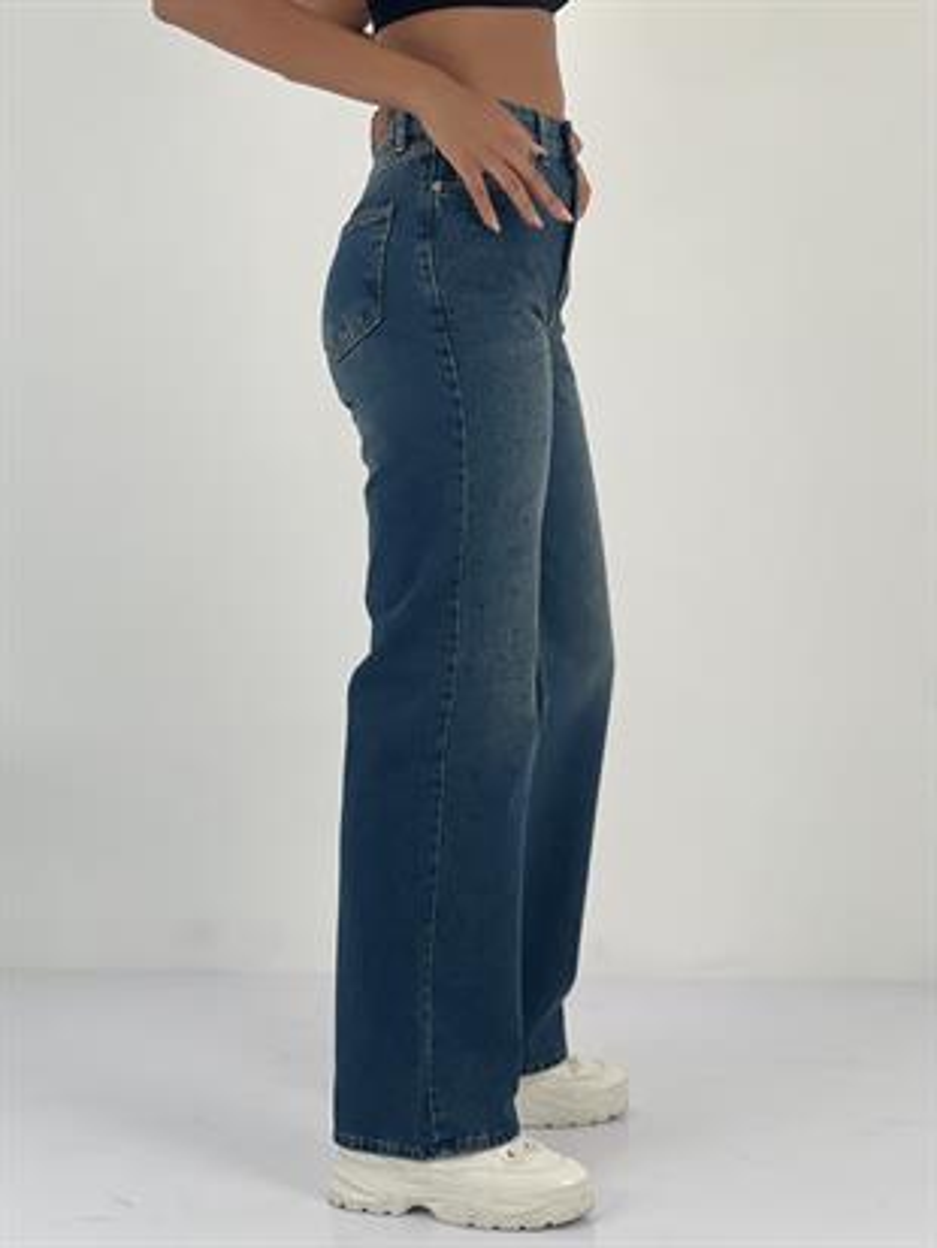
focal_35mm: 77
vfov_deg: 25.3
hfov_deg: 19.1
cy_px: 624
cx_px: 468
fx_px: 2778
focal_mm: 9
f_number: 2.8
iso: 32
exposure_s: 1/100
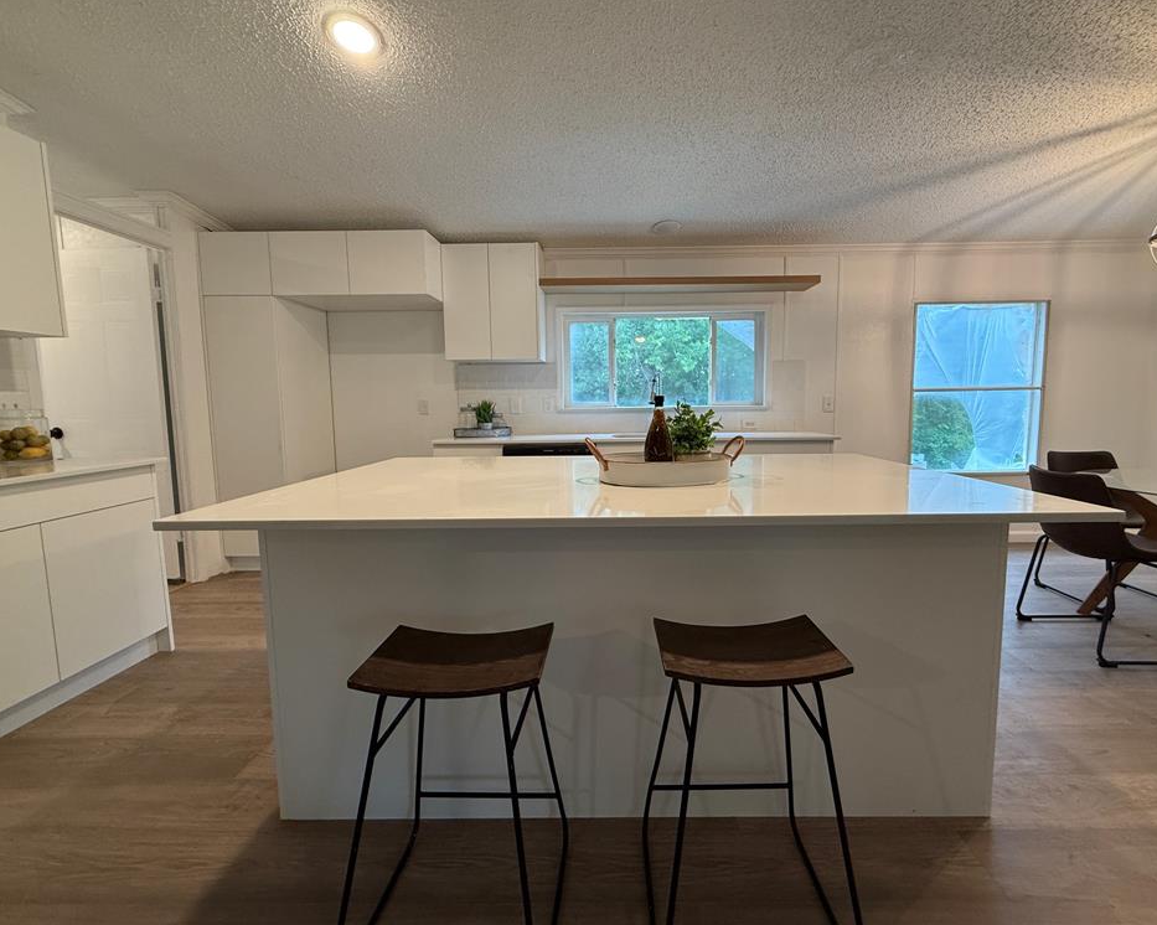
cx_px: 615
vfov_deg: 84.0
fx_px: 514
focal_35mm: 15
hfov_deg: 96.7
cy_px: 450
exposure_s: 1/60
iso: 200
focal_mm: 2.22
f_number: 2.2
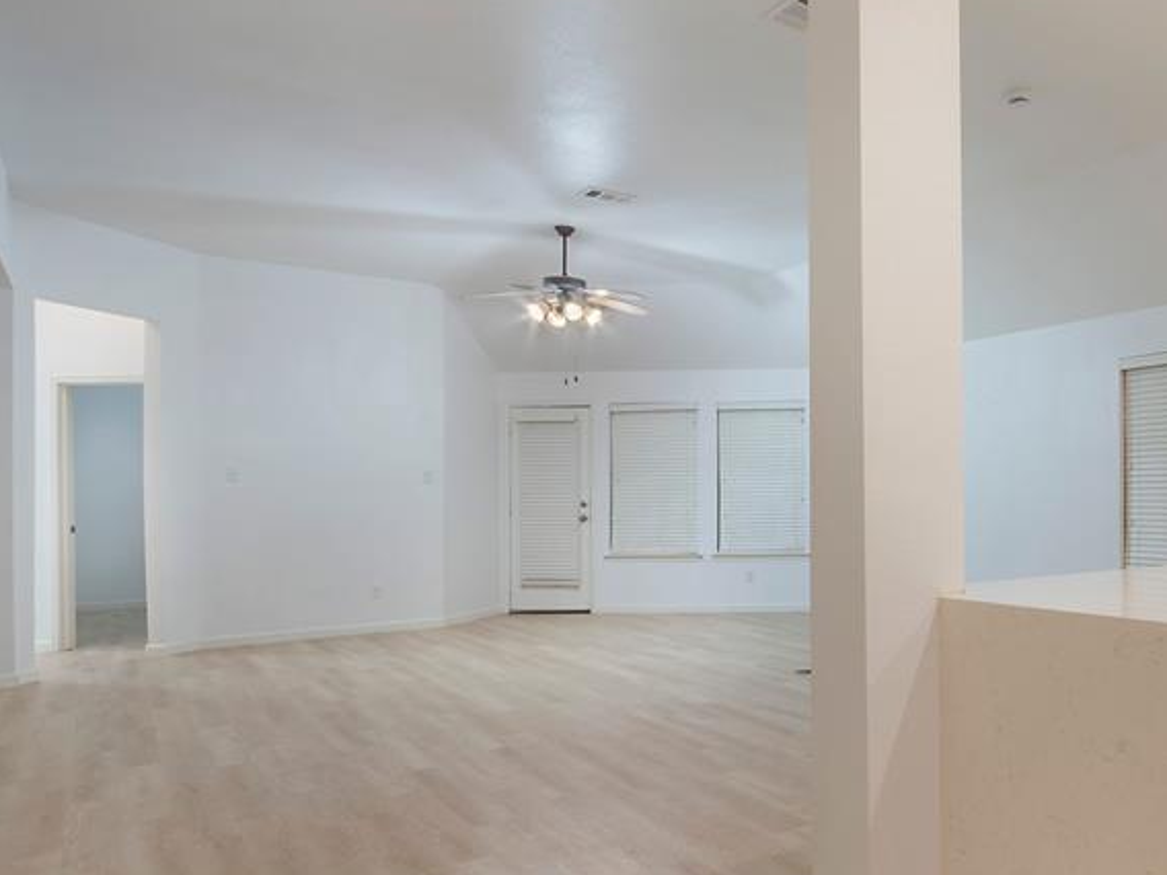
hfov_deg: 60.2
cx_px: 982
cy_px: 481
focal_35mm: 26
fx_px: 877
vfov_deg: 53.0
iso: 100
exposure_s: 1/2
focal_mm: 10
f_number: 11
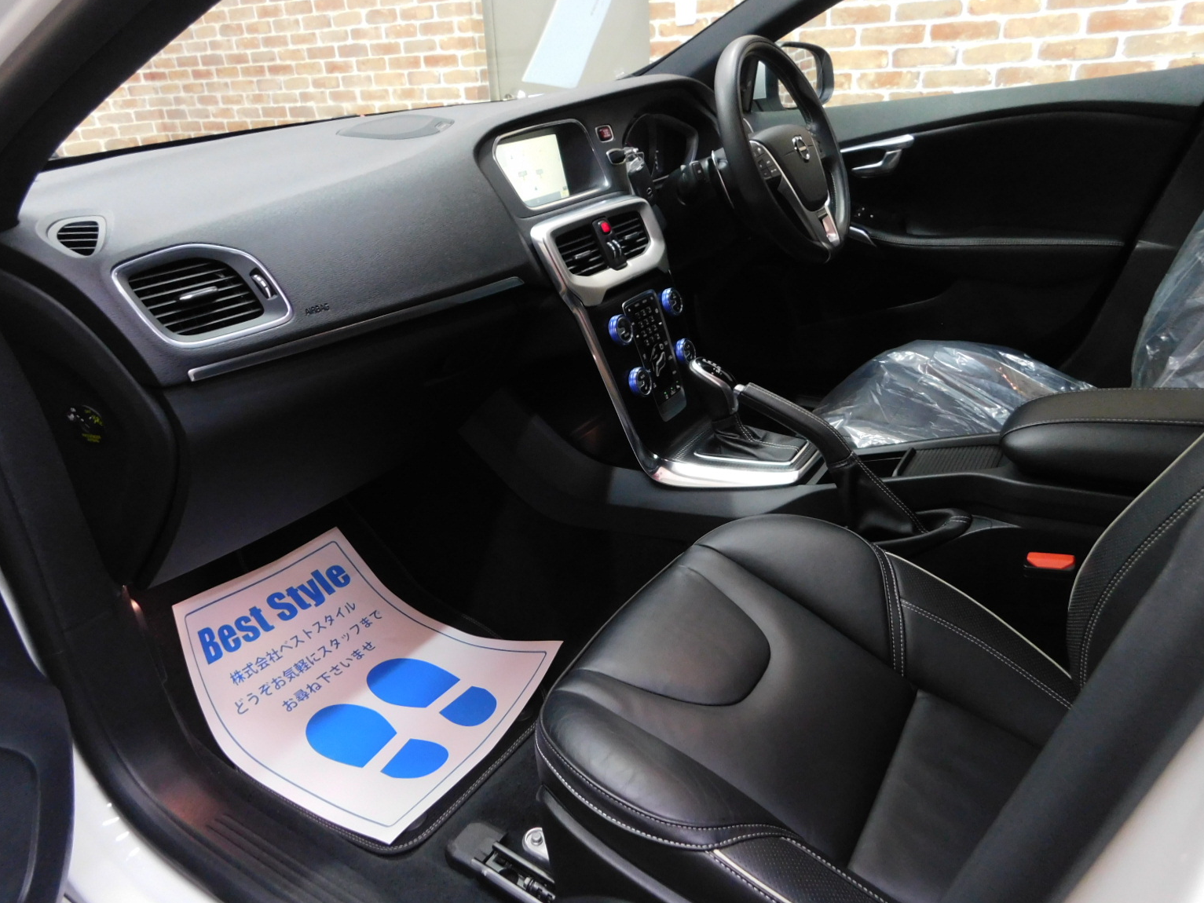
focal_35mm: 24
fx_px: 835
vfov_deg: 56.8
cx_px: 586
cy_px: 437
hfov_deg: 71.6
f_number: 3
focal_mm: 4
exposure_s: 1/15
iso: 400
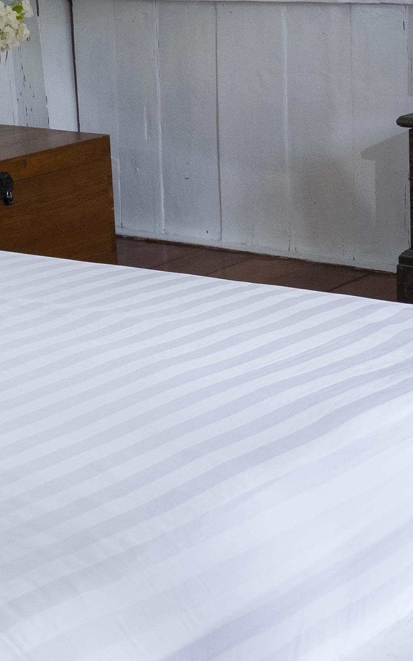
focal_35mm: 93
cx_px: 157
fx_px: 1675
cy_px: 186
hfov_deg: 14.0
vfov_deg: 22.2
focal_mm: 24
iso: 1600
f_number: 5.6
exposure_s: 1/160
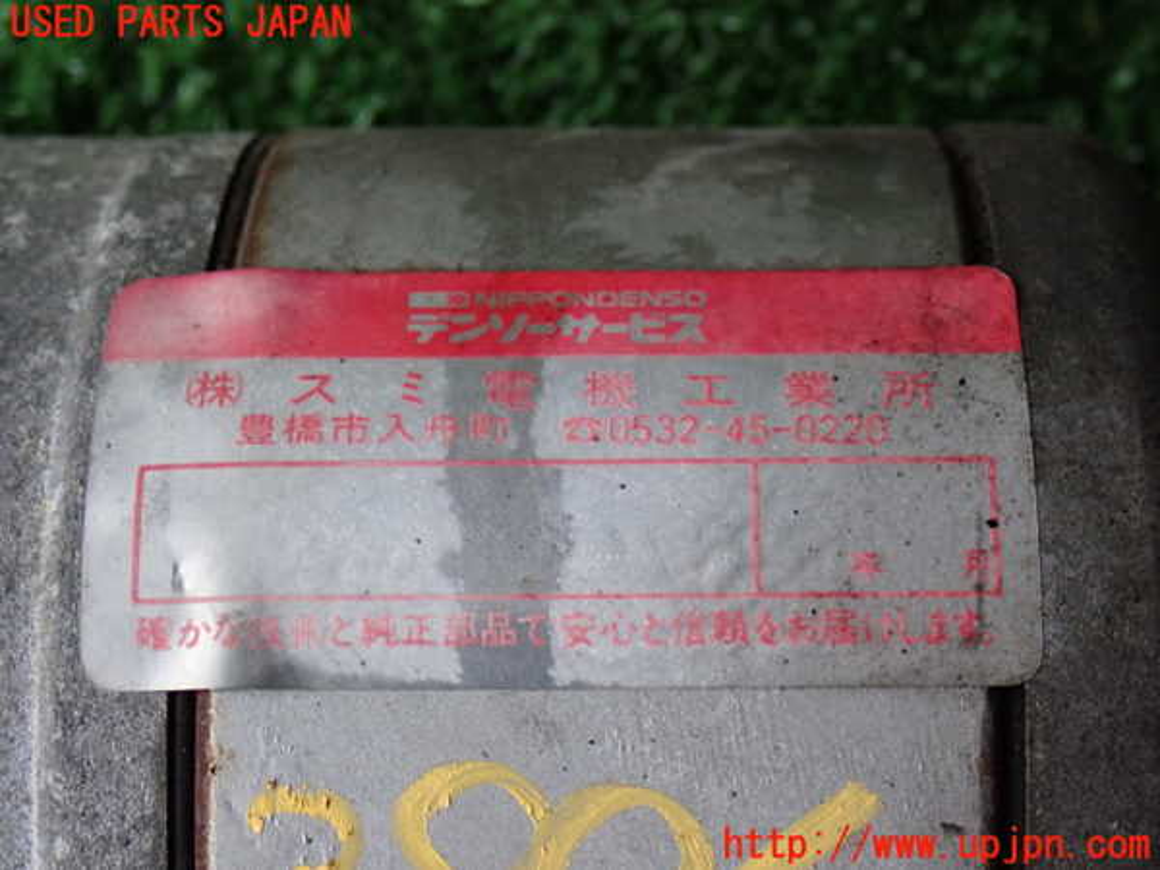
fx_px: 2580
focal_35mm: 77
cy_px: 435
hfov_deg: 25.3
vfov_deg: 19.1
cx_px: 580
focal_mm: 13.65
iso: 800
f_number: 4.1
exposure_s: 1/80
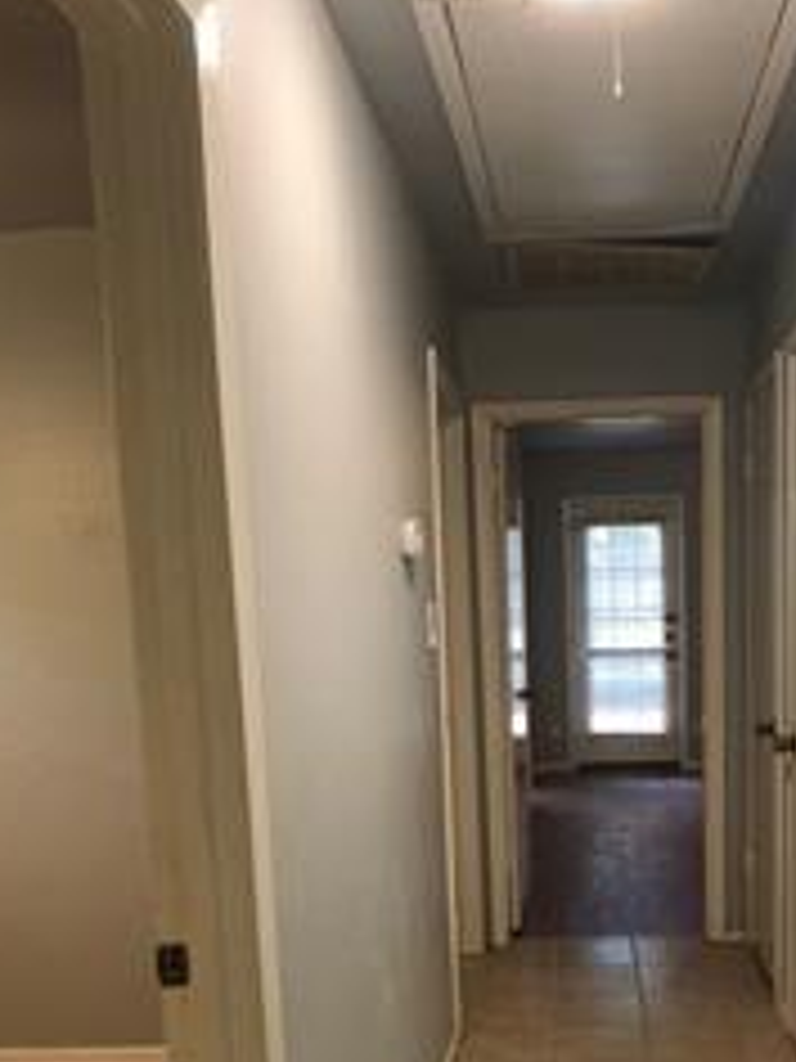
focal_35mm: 57
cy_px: 752
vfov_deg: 33.3
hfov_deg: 25.5
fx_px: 1748
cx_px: 540
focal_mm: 4
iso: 40
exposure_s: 1/20
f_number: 1.8
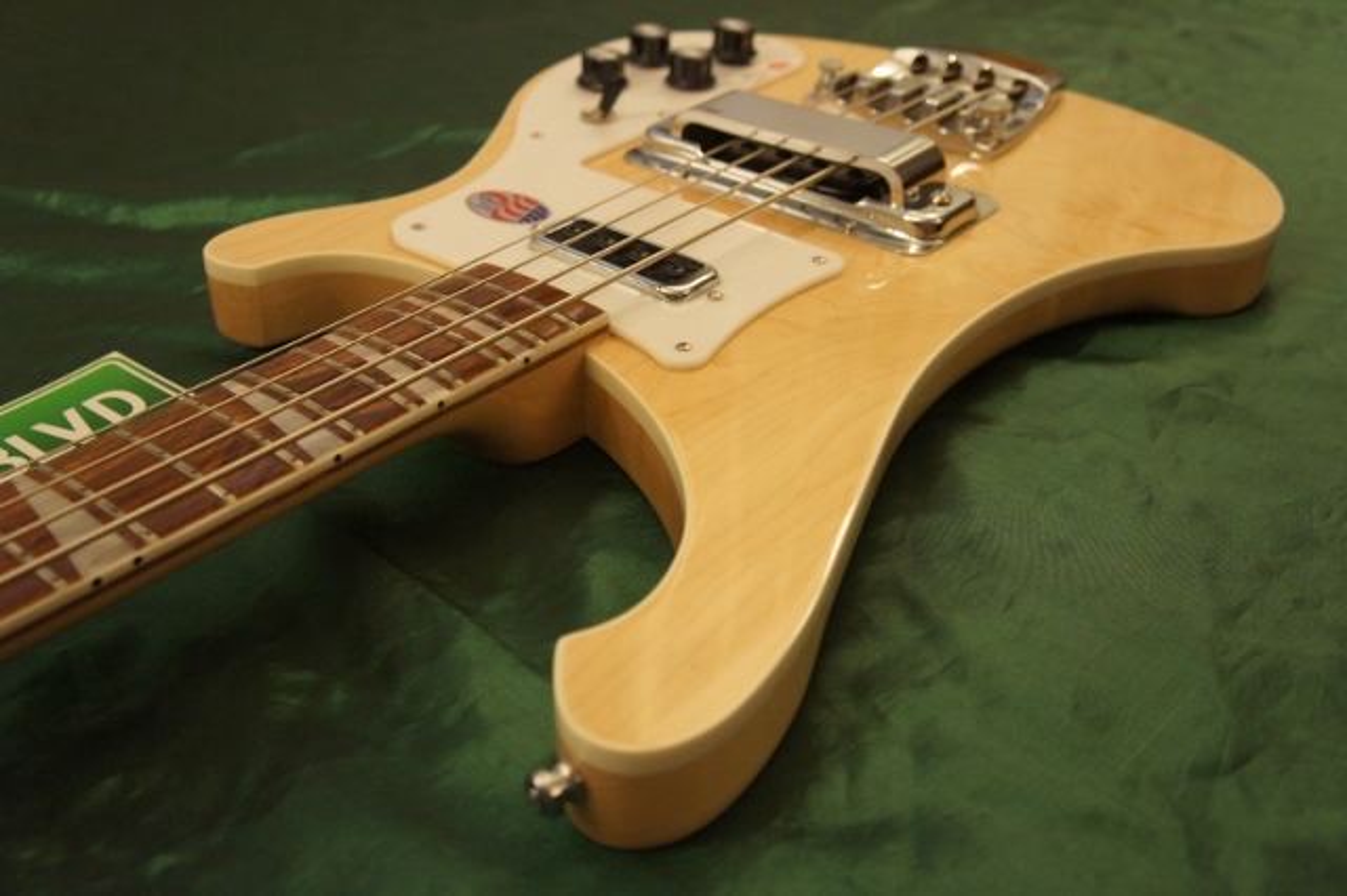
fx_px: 1402
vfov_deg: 35.5
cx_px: 674
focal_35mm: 38
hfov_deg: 51.3
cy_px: 448
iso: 1600
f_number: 4
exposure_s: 1/40
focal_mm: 25
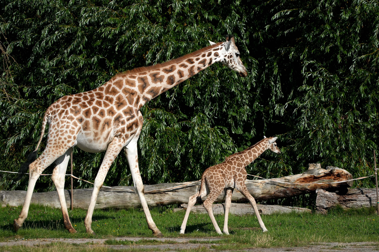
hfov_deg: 4.6
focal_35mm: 450
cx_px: 190
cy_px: 126
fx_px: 4737
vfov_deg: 3.1
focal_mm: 300
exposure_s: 1/4000
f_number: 5.6
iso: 400
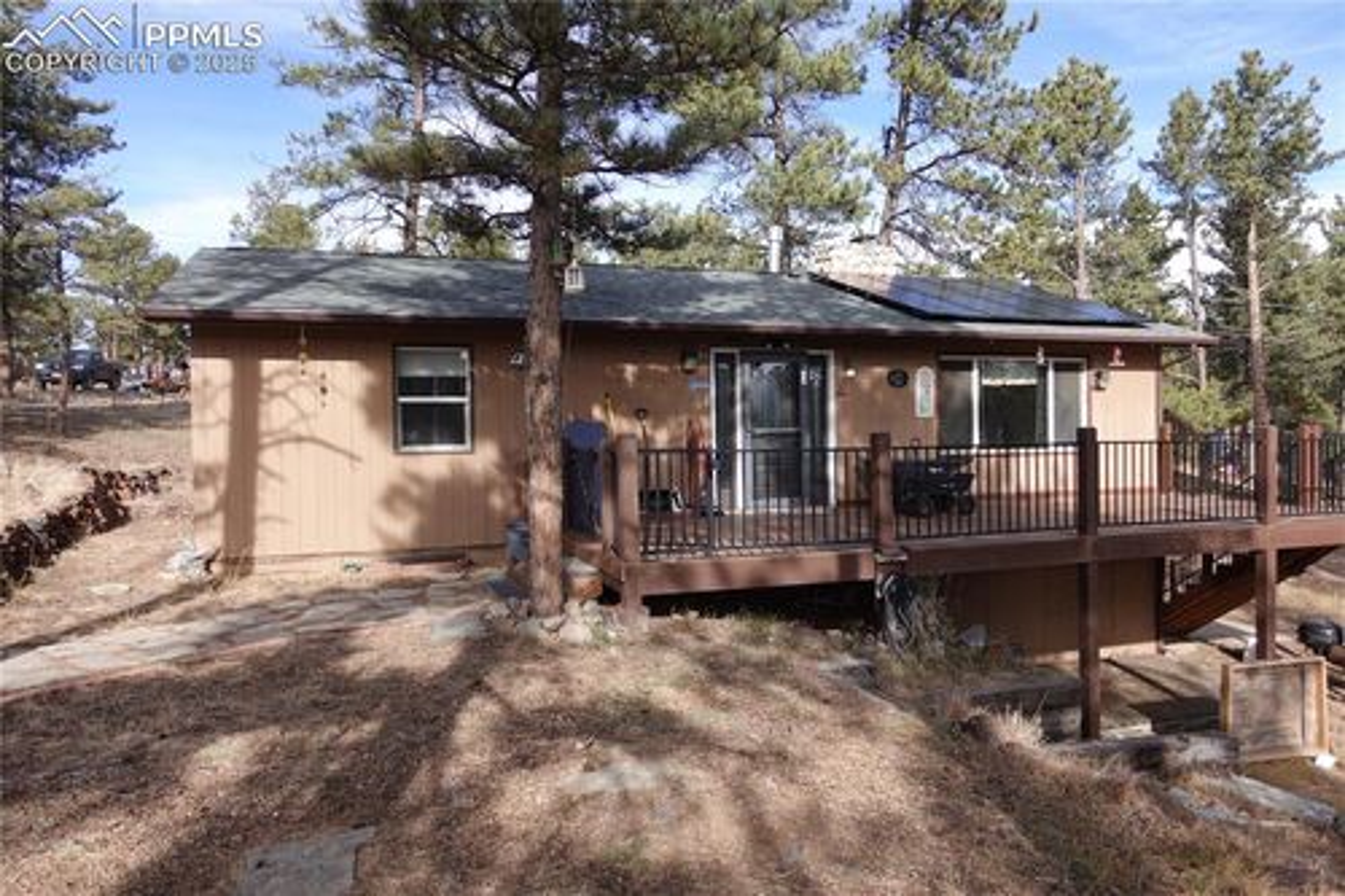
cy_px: 448
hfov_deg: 73.8
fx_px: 896
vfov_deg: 53.1
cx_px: 672
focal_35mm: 24
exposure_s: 1/200
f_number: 1.8
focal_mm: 9.4
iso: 125
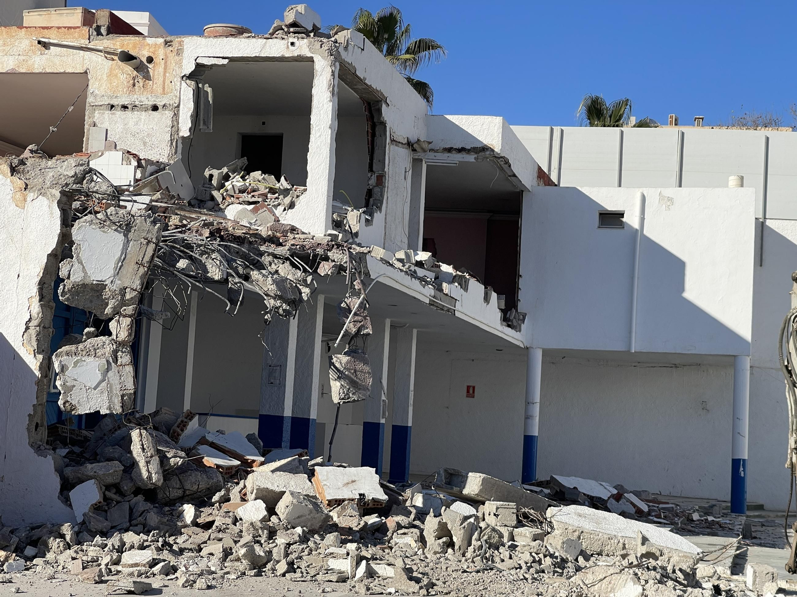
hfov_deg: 30.3
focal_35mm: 64
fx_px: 1474
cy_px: 298
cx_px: 398
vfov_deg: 22.9
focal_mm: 7.5
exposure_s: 1/1698
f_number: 2.2
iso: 20
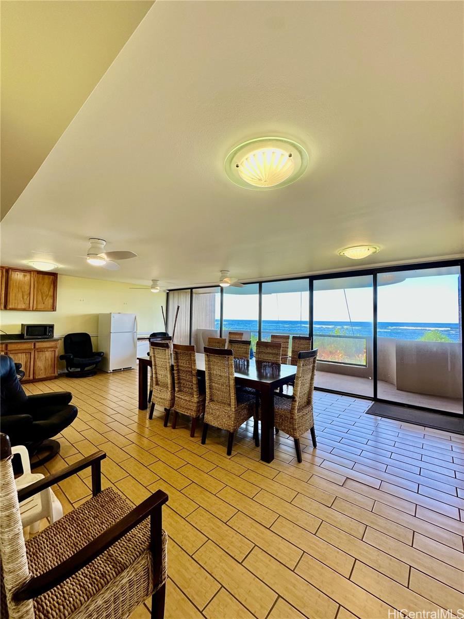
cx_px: 232
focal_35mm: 14
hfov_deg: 85.7
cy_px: 310
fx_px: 250
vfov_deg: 102.1
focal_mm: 2.22
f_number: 2.2
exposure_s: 1/120
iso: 64
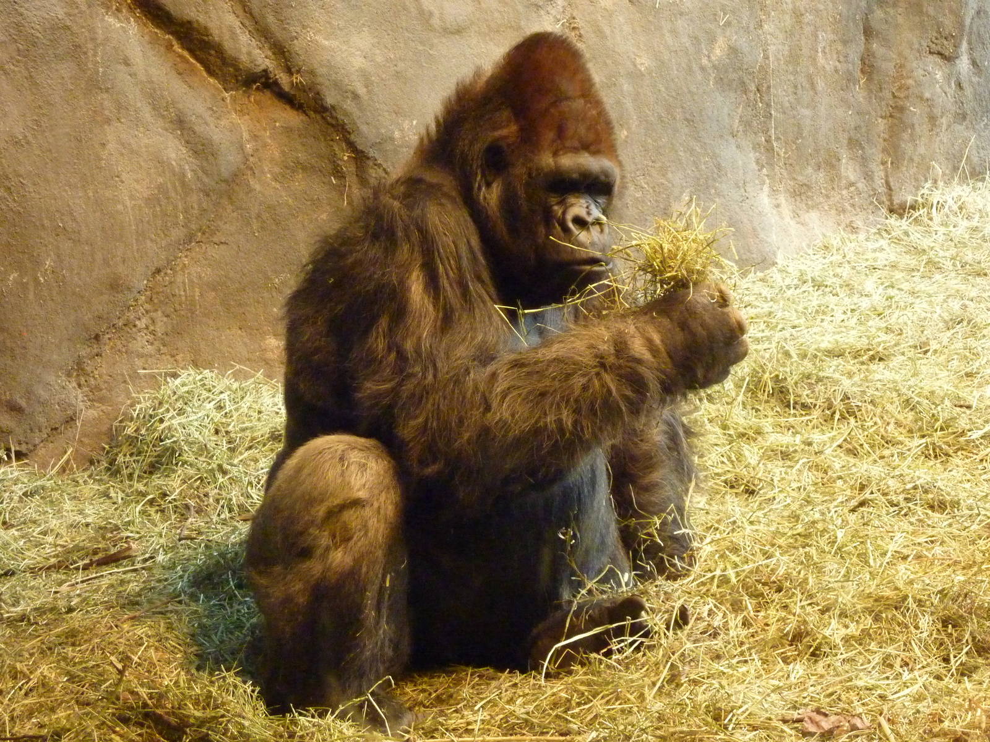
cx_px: 495
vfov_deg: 16.4
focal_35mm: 90
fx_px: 2574
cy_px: 371
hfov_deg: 21.8
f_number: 4.3
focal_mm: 14.7
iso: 800
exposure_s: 1/25
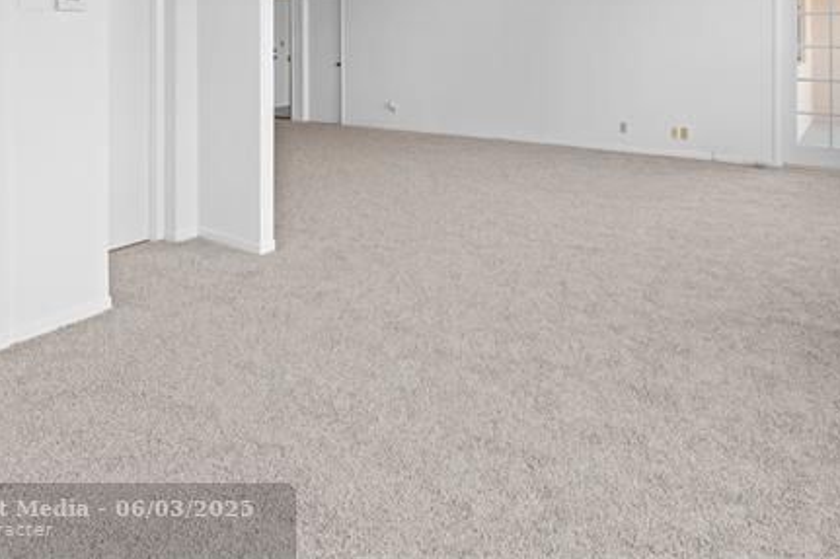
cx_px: 477
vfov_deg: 44.4
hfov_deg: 69.1
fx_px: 606
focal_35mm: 26
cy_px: 42
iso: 200
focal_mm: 14
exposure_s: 1/8
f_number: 8
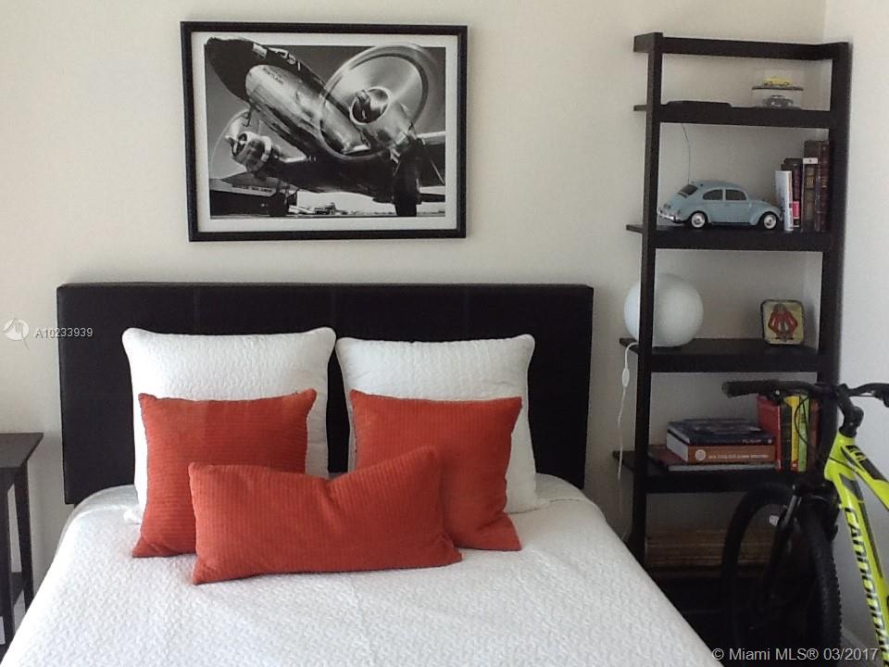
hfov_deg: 42.9
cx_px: 444
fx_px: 1130
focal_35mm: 44
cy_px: 334
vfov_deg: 32.9
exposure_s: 1/149
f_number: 2.4
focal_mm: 2.03
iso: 40
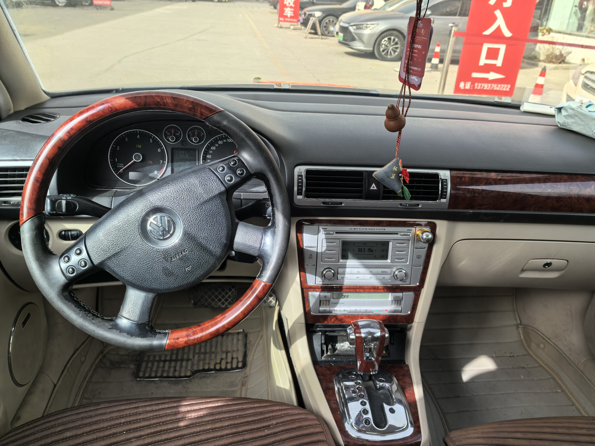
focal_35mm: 27
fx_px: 464
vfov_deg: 51.4
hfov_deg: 65.3
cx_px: 298
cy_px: 223
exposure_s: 1/2037
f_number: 2
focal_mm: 5.75
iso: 125
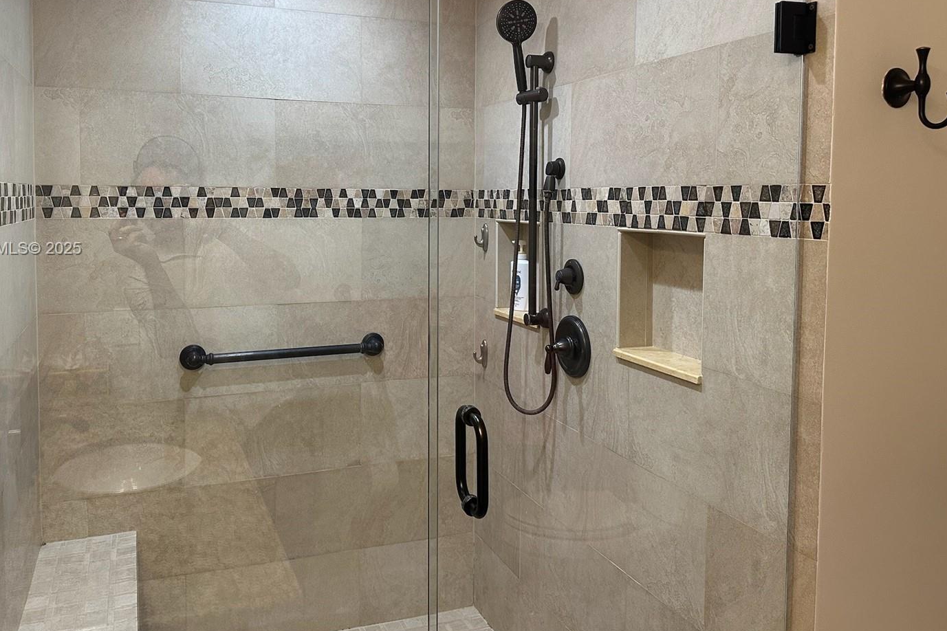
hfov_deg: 63.5
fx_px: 763
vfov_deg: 44.7
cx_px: 417
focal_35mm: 29
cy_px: 250
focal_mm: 6.86
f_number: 1.78
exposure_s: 1/120
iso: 200
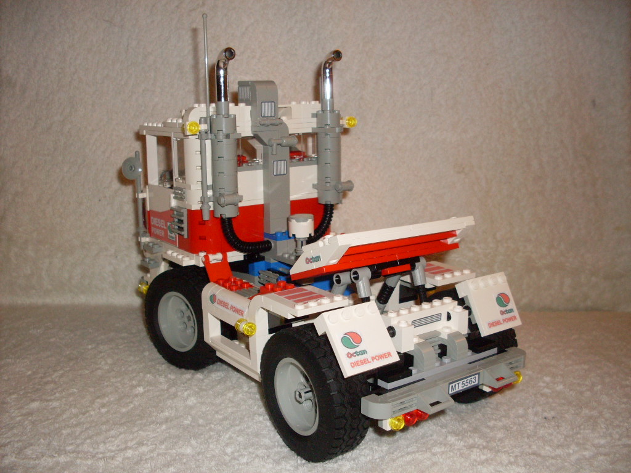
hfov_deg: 49.0
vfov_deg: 37.7
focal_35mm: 38
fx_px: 693
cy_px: 236
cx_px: 316
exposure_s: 1/45
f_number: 2.8
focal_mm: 6.3
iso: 100
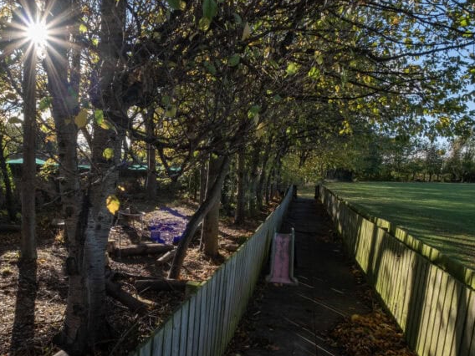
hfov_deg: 65.9
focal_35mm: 26
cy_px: 221
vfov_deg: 52.5
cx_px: 168
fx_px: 357
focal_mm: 10
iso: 200
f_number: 13
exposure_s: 1/80
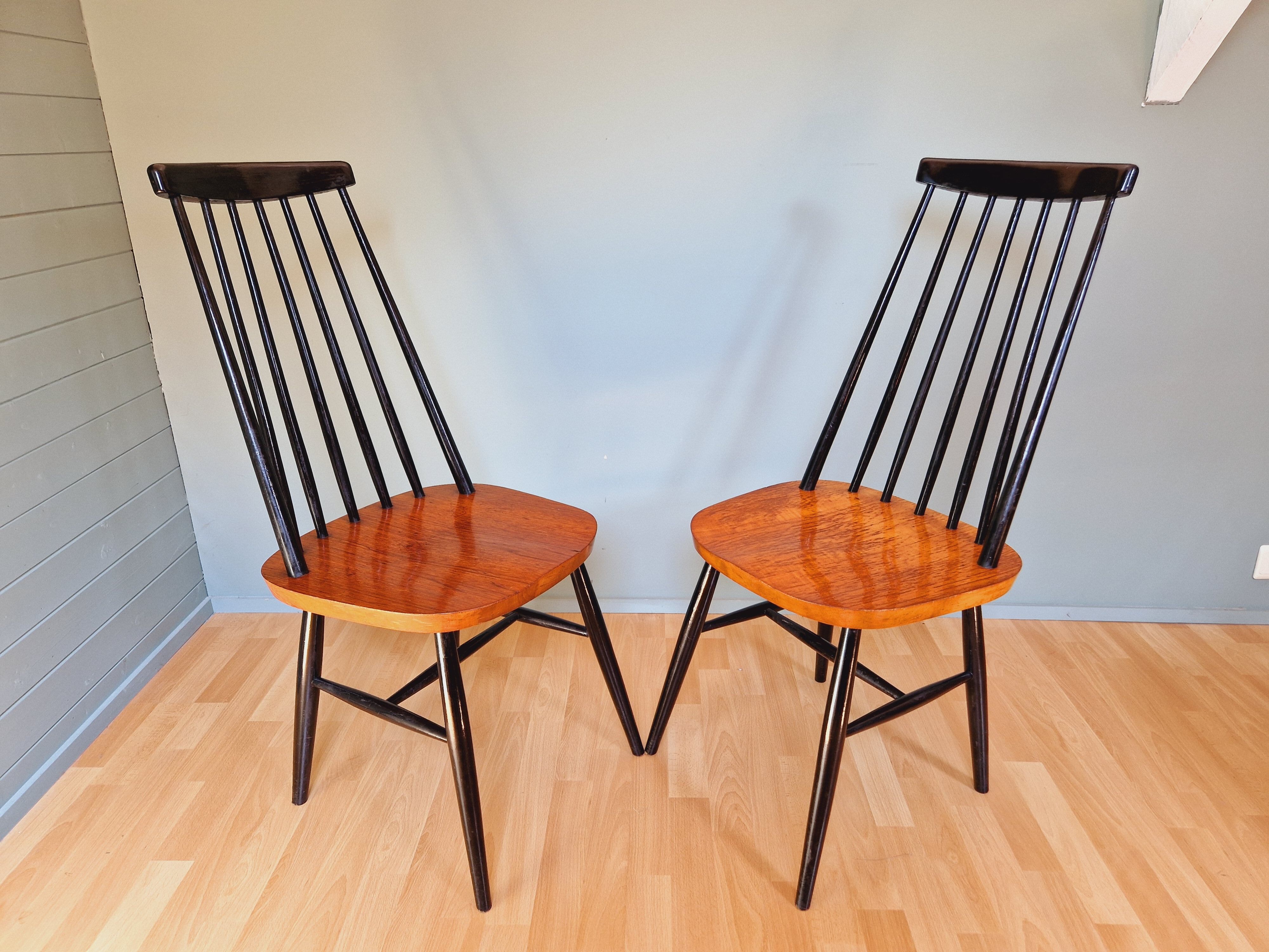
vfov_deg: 58.9
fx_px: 843
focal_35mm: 23
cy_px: 476
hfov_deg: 73.9
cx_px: 634
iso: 160
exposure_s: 1/100
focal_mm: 5.4
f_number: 1.8
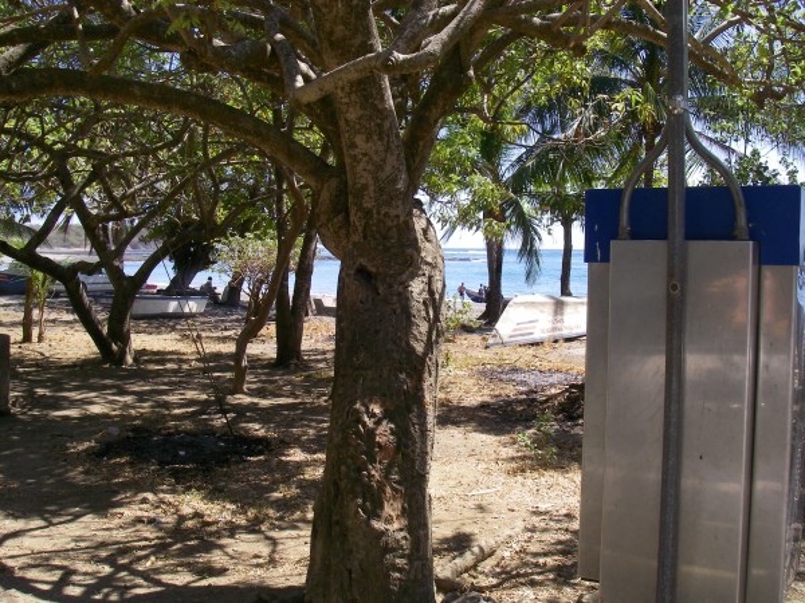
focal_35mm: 38
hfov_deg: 49.0
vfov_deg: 37.7
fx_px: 884
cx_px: 402
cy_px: 302
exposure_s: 1/125
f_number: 6.6
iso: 64
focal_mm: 6.3
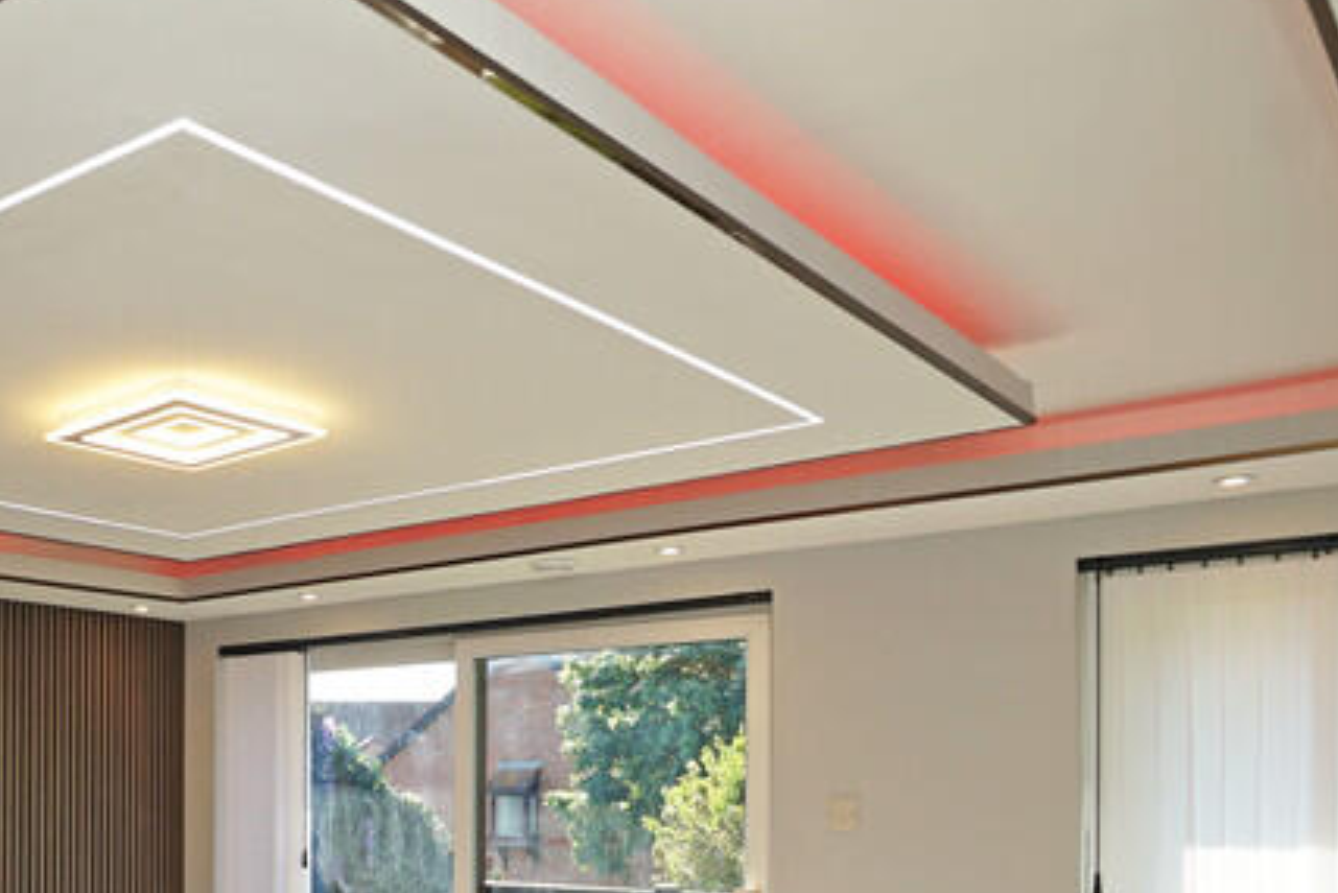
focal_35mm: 36
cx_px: 222
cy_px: 822
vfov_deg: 34.6
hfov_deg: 49.2
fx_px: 1338
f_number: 6.3
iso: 100
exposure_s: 1/80
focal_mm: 10
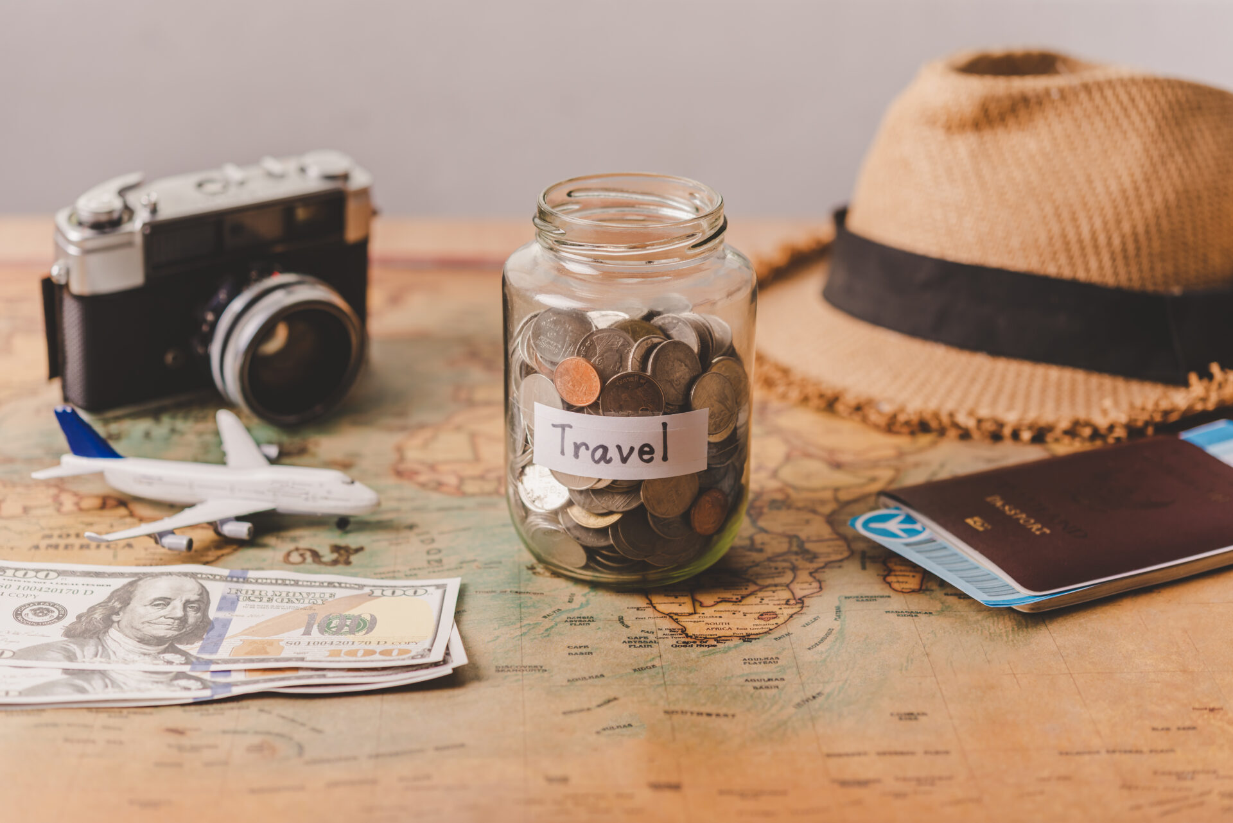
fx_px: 2056
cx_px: 616
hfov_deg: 33.4
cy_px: 412
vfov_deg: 22.6
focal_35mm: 60
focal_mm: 60
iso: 160
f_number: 4
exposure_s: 1/160
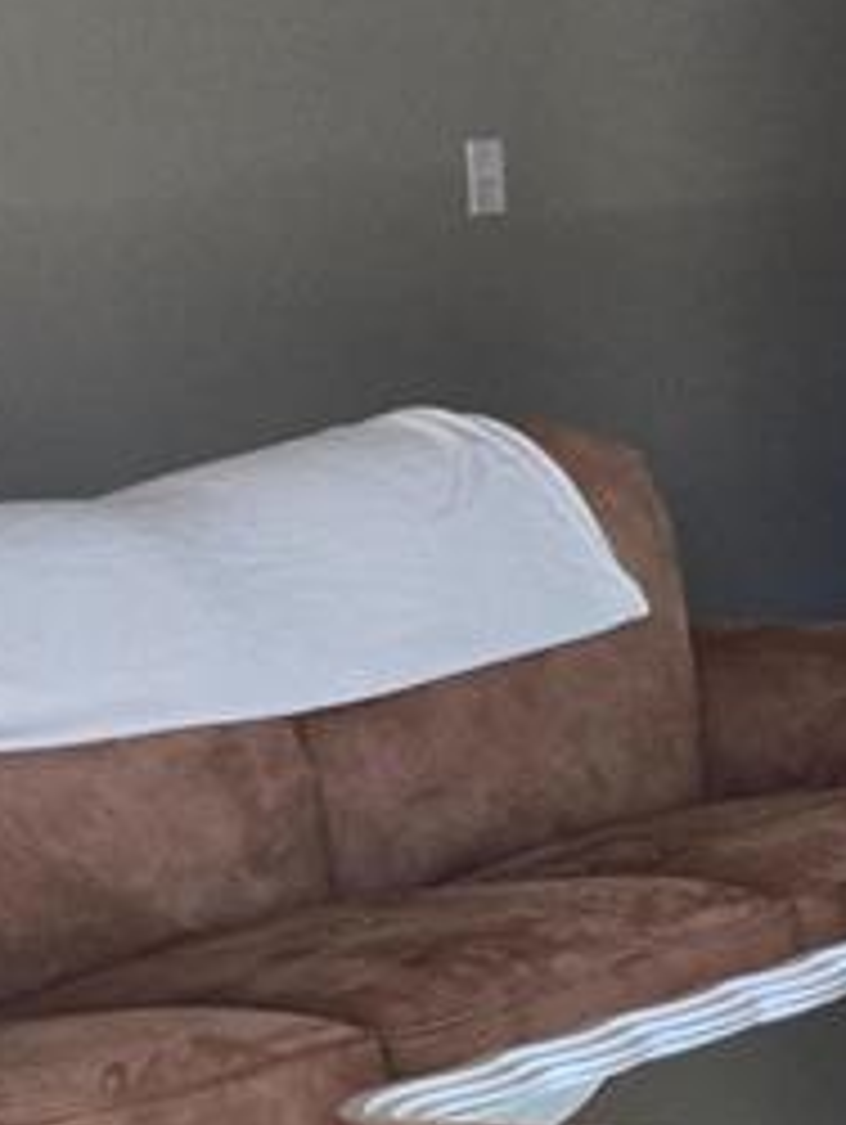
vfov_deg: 14.2
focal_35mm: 138
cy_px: 189
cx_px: 2428
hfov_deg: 9.0
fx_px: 4489
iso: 160
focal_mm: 5.4
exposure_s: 1/120
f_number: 1.8
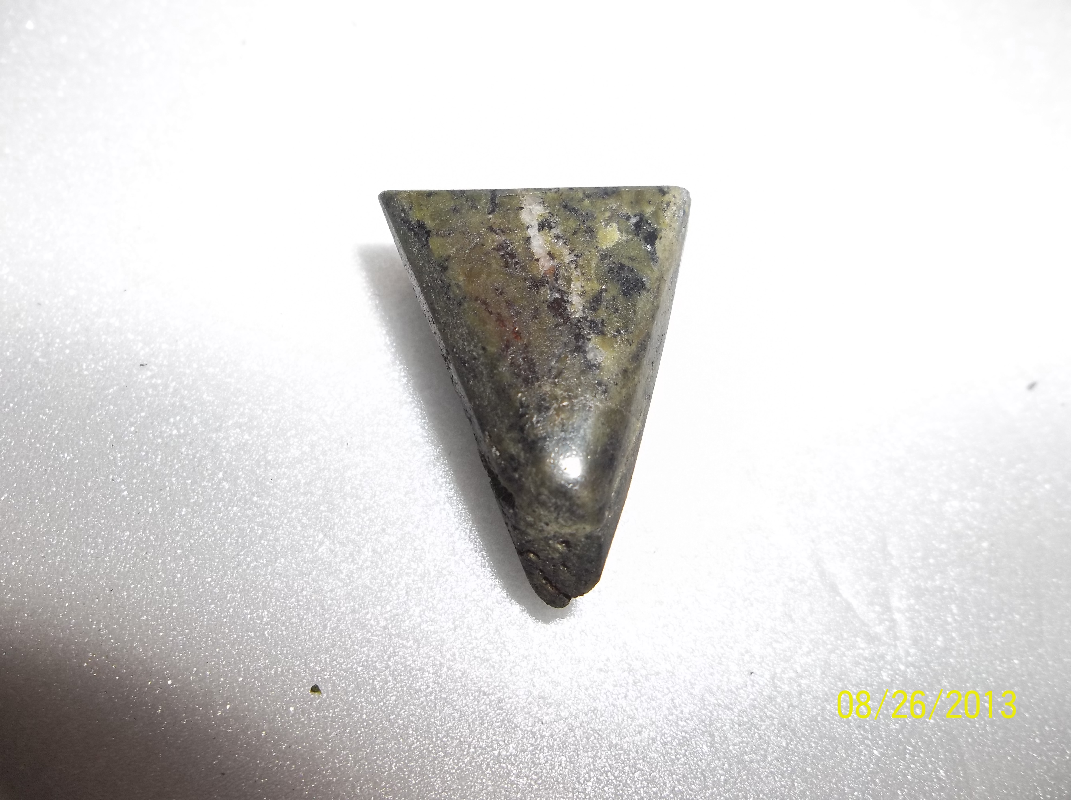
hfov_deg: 65.4
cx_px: 536
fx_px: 834
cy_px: 400
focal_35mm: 27
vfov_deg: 51.2
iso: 80
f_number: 3.5
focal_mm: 4.9
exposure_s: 1/30
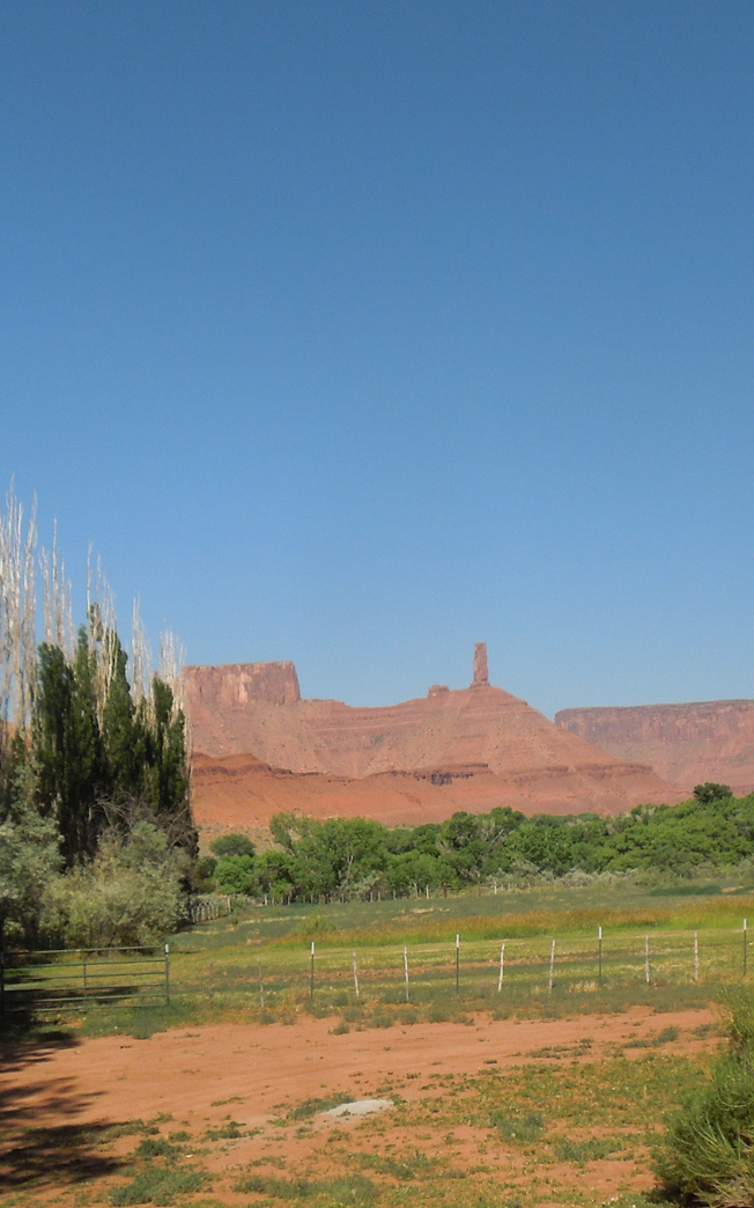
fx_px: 1711
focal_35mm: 52
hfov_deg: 24.8
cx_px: 421
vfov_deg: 38.5
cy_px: 788
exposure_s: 1/500
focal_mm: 4.5
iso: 100
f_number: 6.6
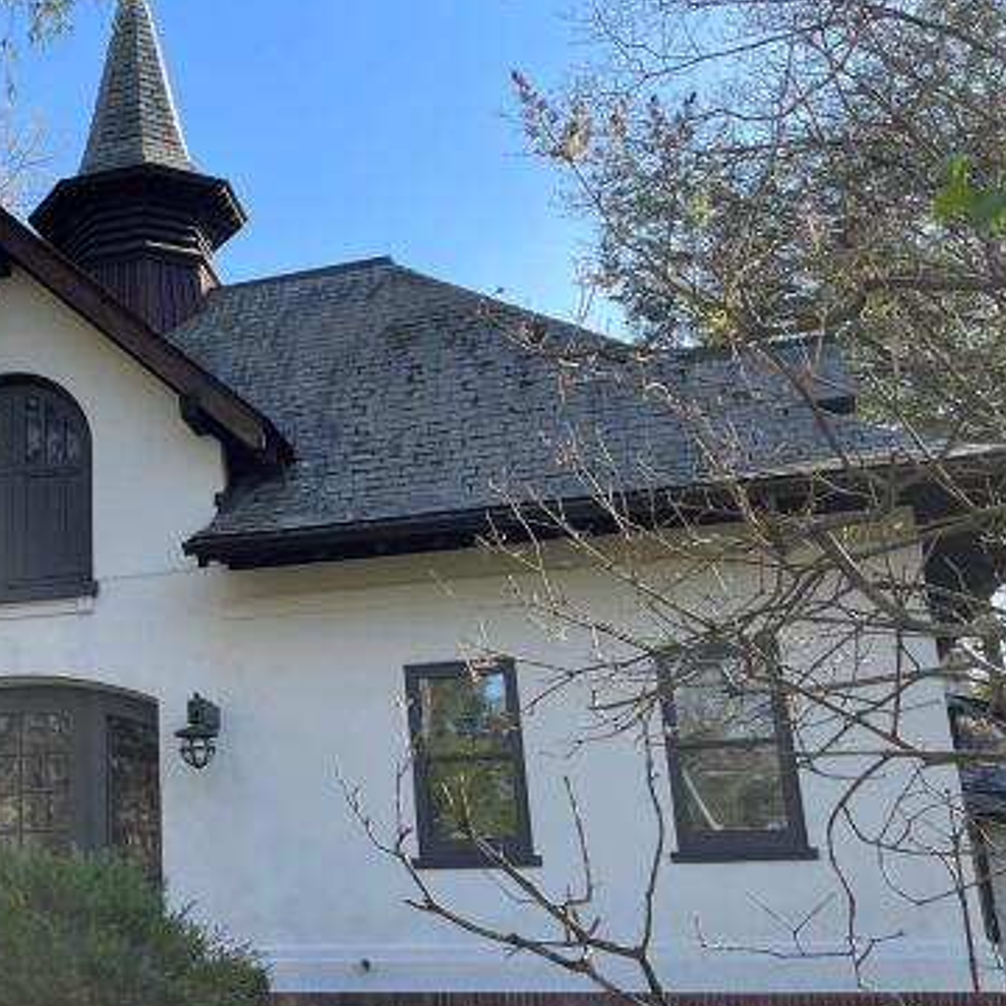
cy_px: 548
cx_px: 75
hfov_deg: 34.5
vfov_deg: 36.8
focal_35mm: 46
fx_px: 1512
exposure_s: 1/1135
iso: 50
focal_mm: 4.2
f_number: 1.6
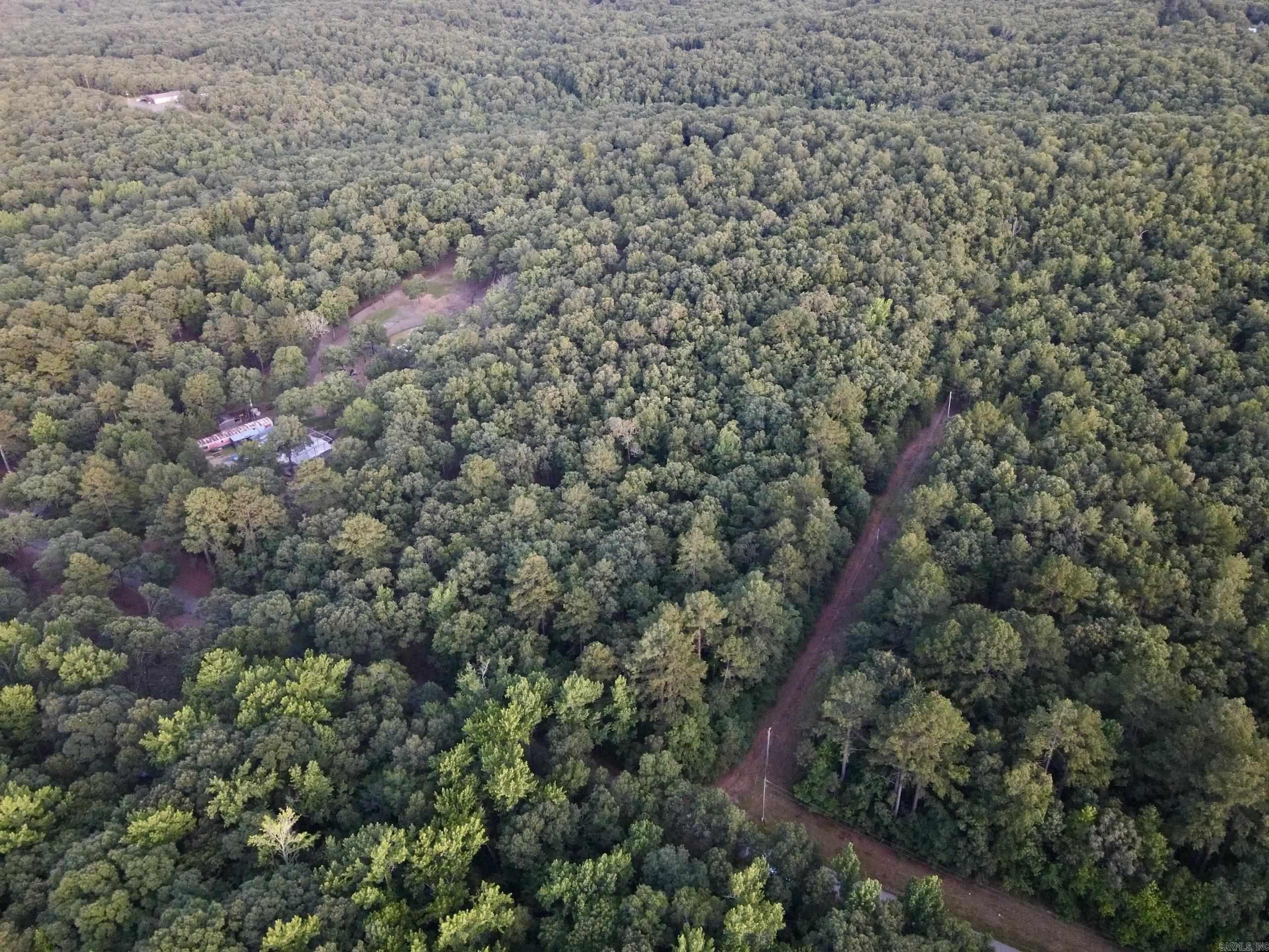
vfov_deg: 56.8
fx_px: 880
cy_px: 476
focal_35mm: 24
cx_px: 634
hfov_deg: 71.6
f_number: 2.8
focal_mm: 4.5
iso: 1490
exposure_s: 1/4
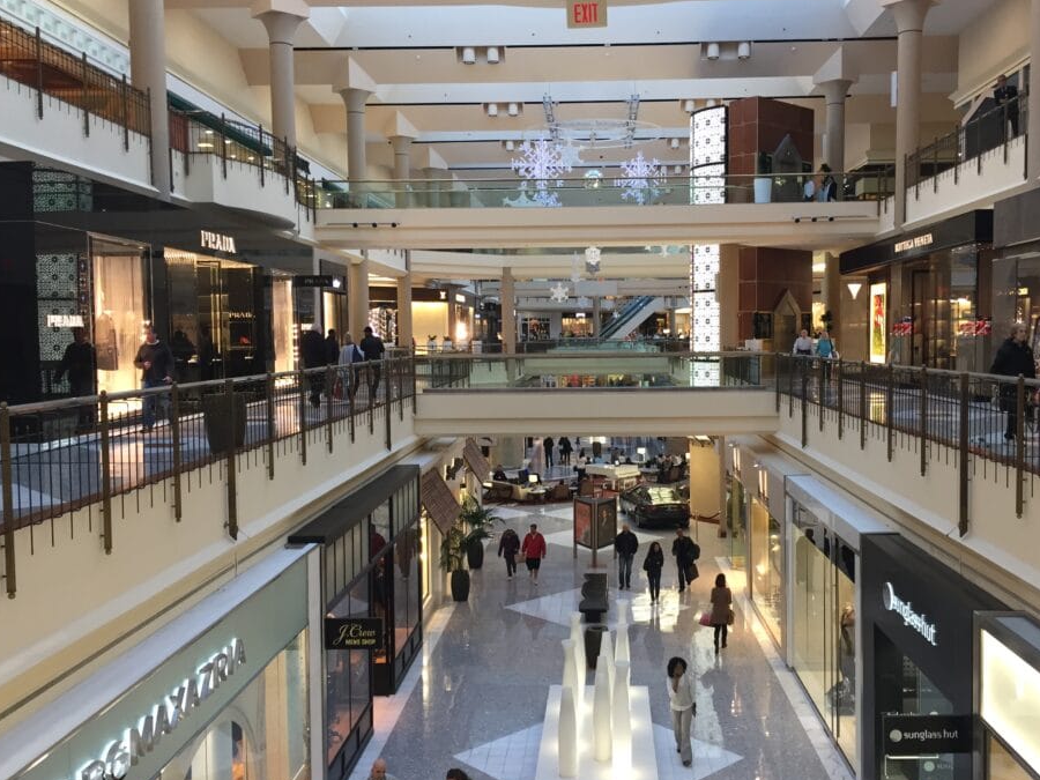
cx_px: 562
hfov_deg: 55.3
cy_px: 388
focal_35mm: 33
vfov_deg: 42.9
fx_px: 991
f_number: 2.2
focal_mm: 4.15
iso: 80
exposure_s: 1/30
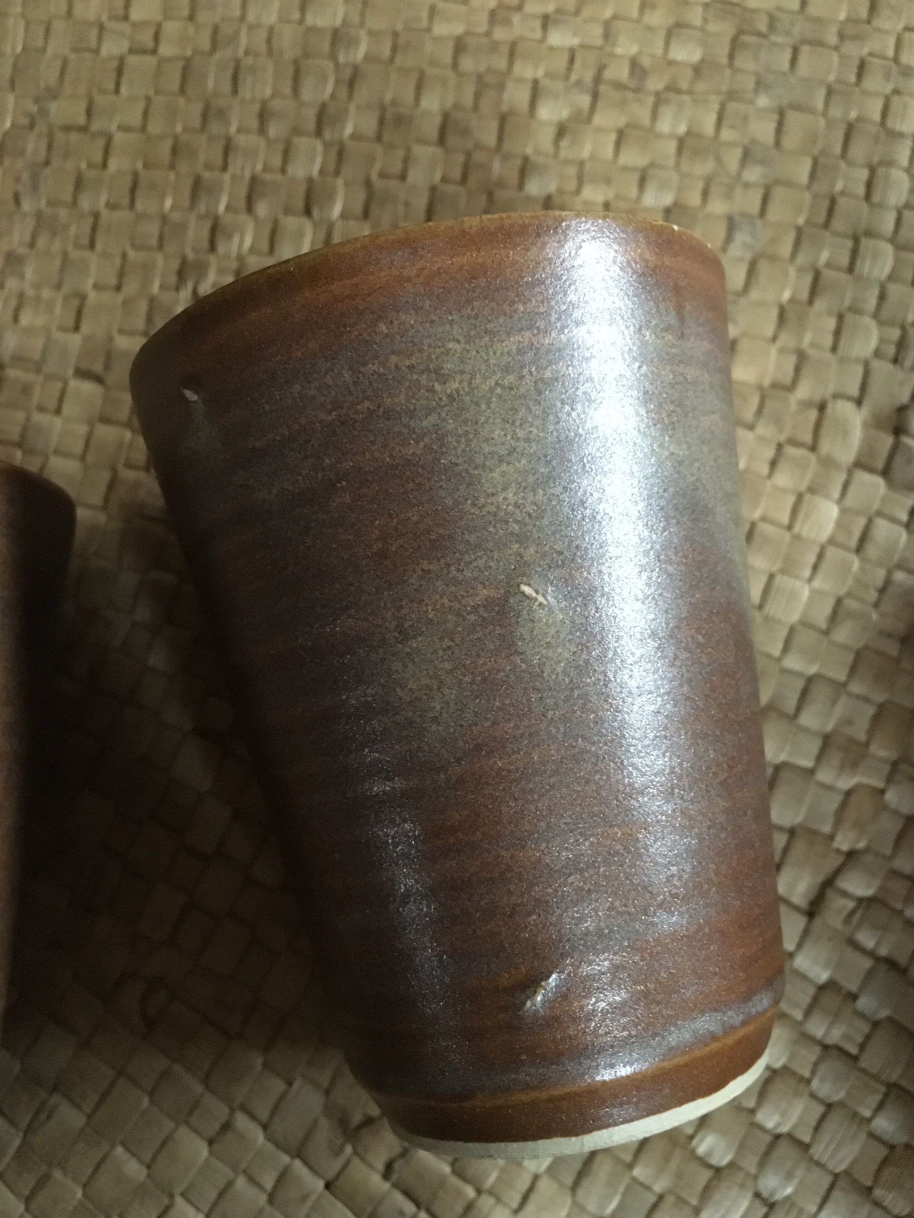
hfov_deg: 46.8
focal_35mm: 30
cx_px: 465
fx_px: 1056
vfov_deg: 60.0
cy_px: 630
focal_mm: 4.15
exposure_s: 1/17
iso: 400
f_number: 2.2
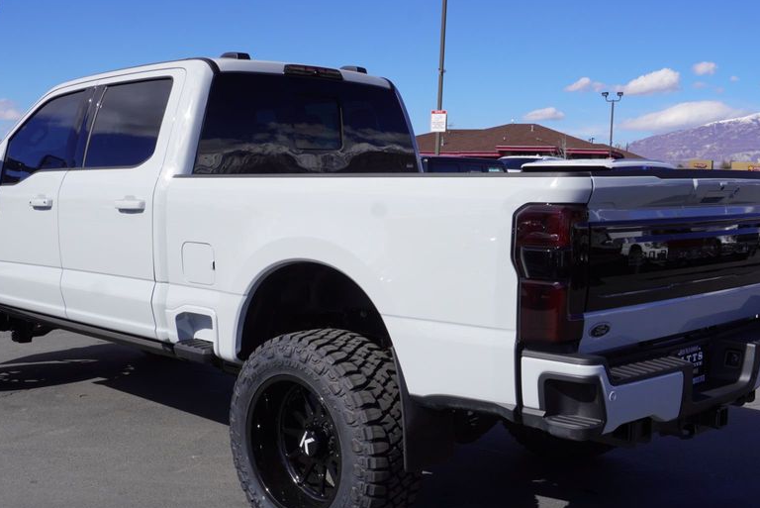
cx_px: 336
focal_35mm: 44
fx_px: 929
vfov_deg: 30.5
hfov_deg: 44.4
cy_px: 304
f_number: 10
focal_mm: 22
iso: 100
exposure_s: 1/200
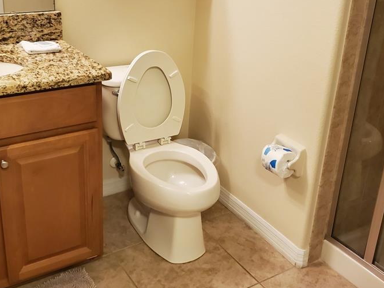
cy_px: 90
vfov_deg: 35.5
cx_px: 164
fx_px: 444
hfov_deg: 46.7
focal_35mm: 40
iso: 250
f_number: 1.5
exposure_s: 1/39
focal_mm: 4.3
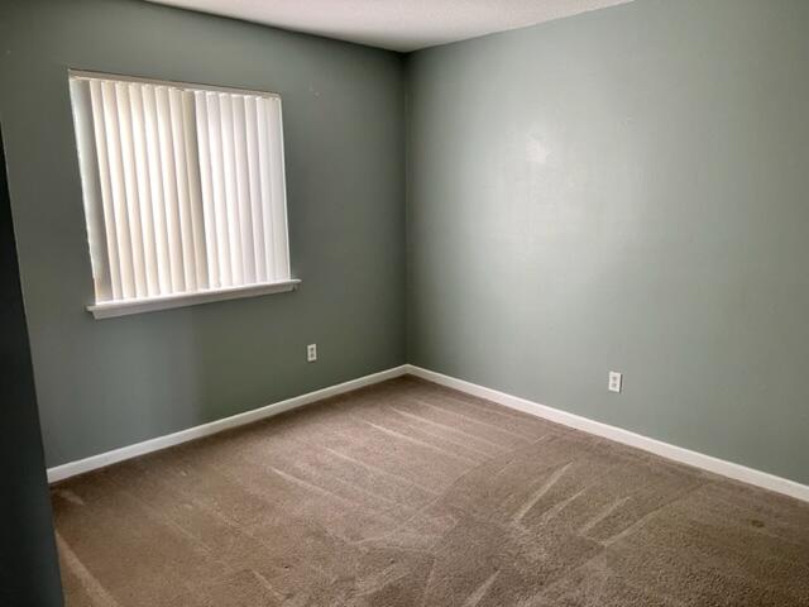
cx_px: 404
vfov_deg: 53.1
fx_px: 608
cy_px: 304
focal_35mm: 26
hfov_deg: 67.3
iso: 125
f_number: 1.5
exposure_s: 1/100
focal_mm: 5.7
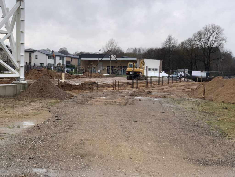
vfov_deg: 28.0
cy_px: 88
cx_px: 118
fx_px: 353
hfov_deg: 36.8
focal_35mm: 52
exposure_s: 1/120
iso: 16
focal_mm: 6
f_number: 2.4
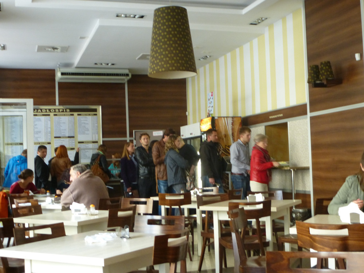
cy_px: 136
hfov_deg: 38.9
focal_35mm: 49
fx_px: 515
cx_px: 182
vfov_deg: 29.7
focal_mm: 8.7
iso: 400
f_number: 4.1
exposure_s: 1/15
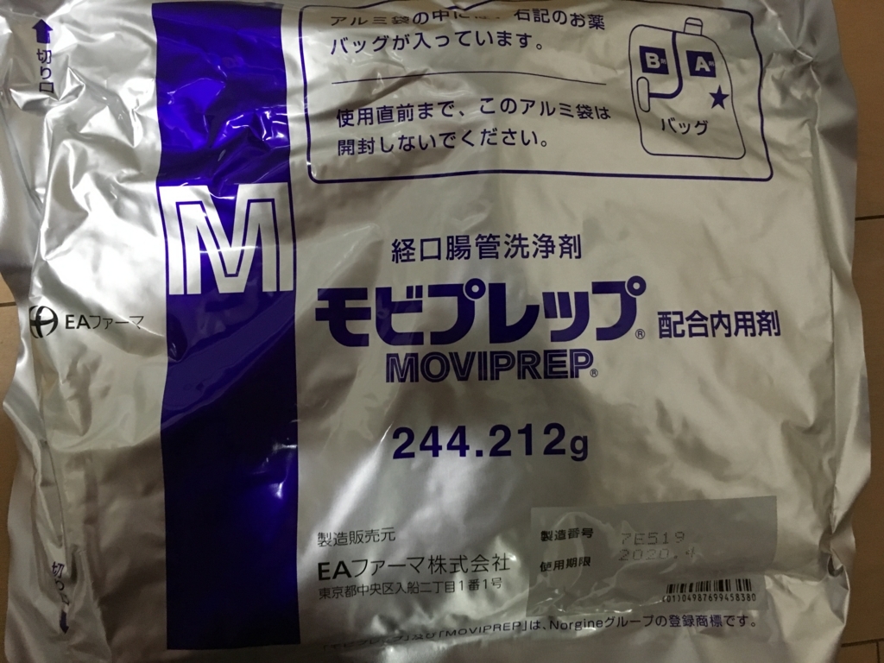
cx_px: 442
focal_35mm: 29
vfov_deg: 48.2
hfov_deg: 61.7
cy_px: 332
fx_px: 741
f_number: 2.2
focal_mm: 4.15
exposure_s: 1/15
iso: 200
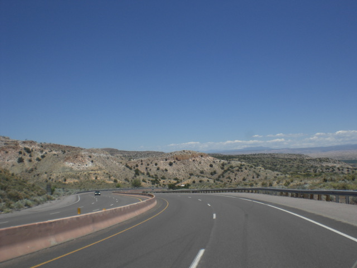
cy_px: 134
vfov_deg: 37.7
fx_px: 392
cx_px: 178
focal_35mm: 38
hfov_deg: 49.0
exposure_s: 1/500
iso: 50
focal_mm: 6.3
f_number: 4.4
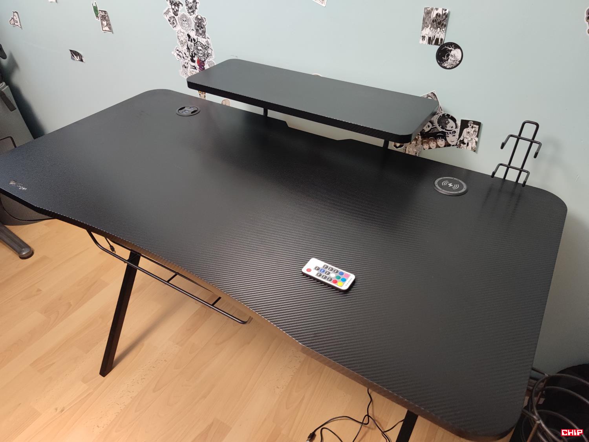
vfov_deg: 54.9
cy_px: 221
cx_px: 294
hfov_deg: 69.4
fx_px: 425
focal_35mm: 25
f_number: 1.85
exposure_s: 1/44
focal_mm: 6.78
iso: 1870
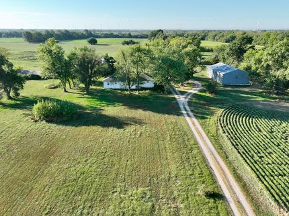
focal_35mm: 24
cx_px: 144
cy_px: 108
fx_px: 200
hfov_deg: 71.6
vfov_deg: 56.8
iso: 300
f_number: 2.8
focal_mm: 12.29
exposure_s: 1/2000
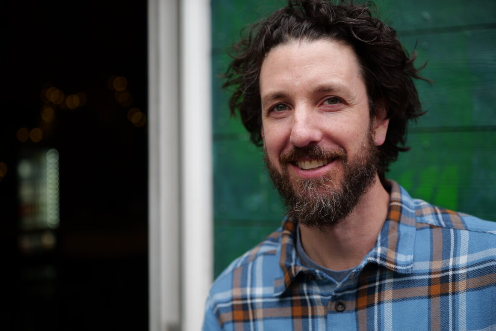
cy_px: 166
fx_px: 826
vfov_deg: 22.6
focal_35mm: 60
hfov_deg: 33.4
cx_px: 248
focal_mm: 60
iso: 100
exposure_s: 1/60
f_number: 2.8
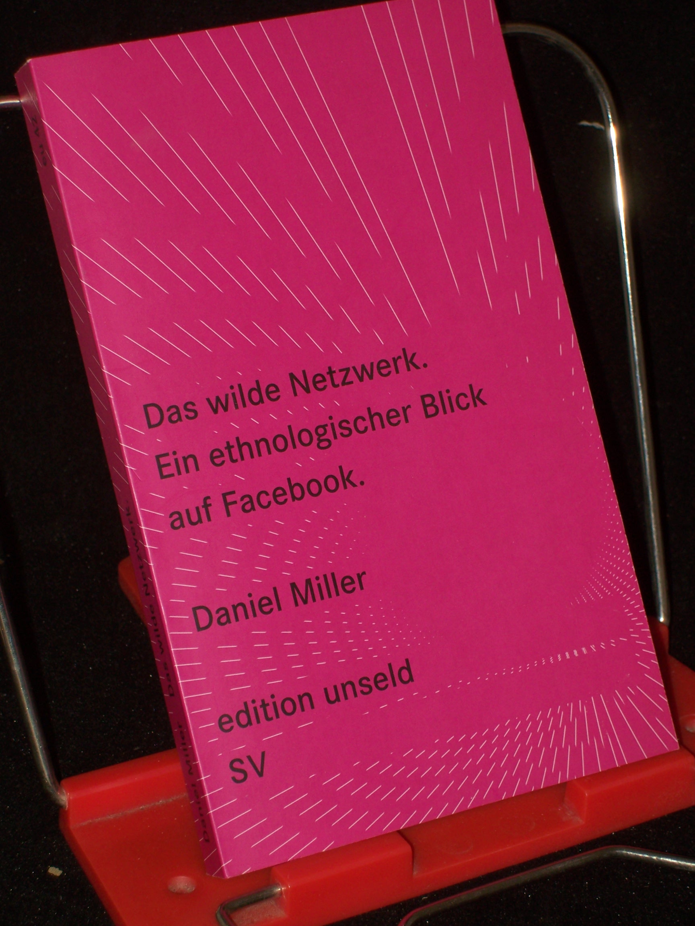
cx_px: 348
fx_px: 2731
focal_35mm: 102
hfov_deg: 14.5
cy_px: 463
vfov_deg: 19.3
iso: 80
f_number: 4.6
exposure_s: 1/100
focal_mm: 16.8
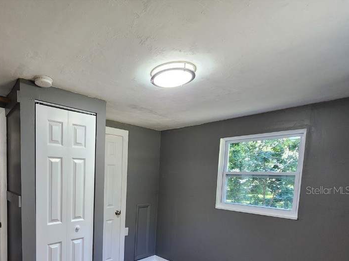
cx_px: 98
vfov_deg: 65.2
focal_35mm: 19
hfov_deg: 79.8
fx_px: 191
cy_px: 190
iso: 320
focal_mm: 2.2
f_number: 2.2
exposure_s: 1/60
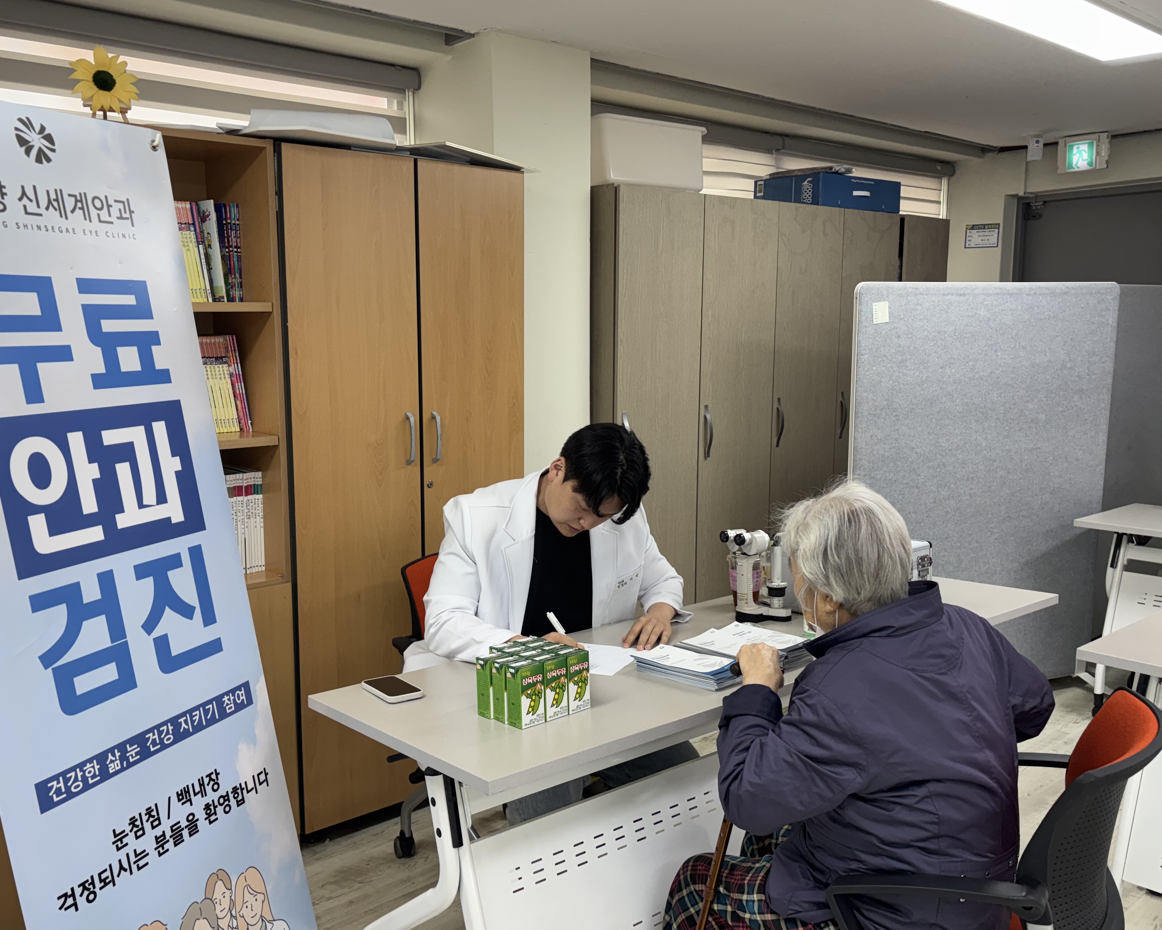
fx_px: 1066
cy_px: 479
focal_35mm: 31
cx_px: 544
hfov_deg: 57.1
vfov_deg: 47.1
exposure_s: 1/120
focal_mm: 5.96
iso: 80
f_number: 1.6
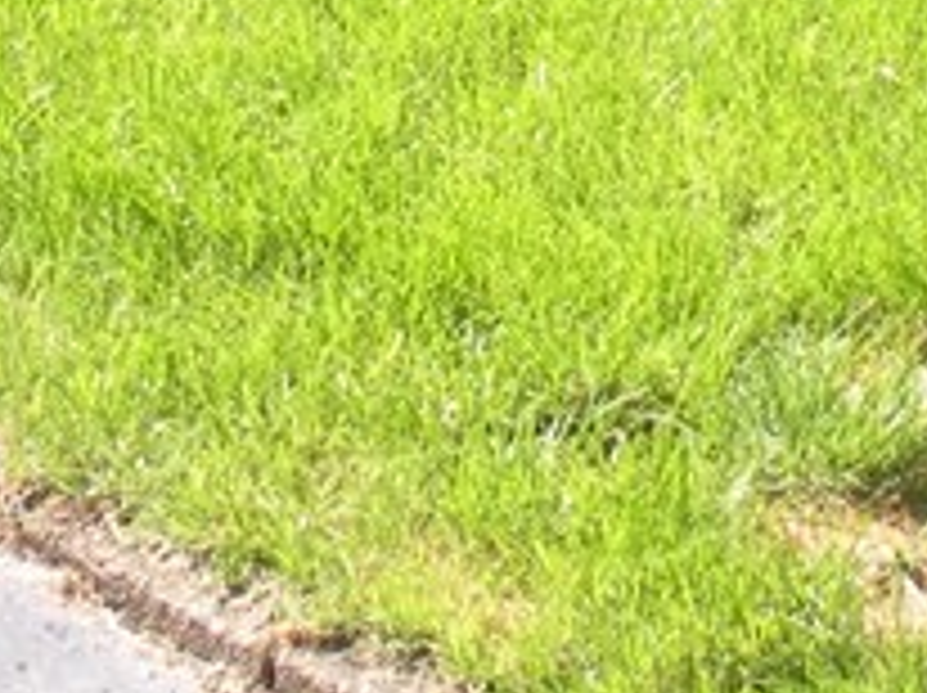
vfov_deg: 7.7
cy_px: -927
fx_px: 4788
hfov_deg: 11.1
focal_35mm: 179
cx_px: 500
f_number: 3.5
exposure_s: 1/234
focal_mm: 6.3
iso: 64
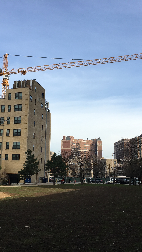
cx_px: 66
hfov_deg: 27.7
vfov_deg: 47.4
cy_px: 128
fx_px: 288
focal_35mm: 43
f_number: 2.2
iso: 25
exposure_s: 1/1148
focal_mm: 4.15
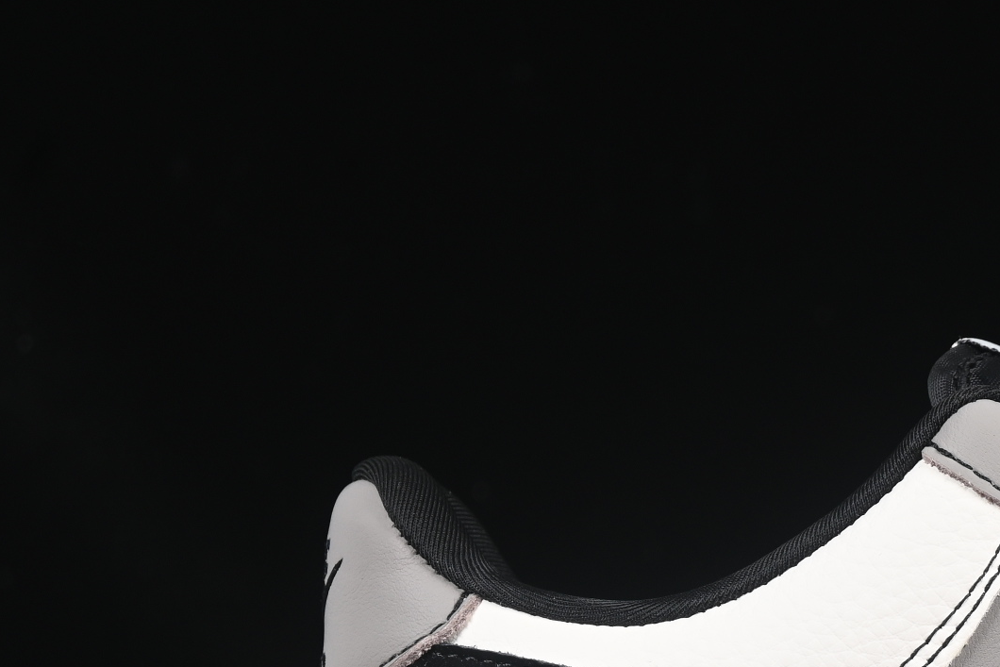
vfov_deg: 7.0
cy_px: 658
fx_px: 5473
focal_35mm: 197
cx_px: 1199
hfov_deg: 10.3
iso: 160
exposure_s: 1/60
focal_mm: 50
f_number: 6.3
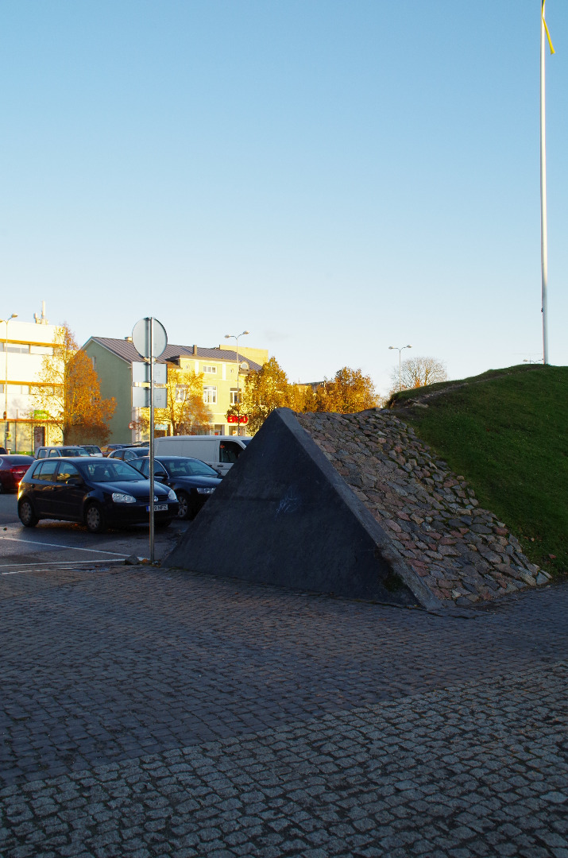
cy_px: 429
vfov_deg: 53.2
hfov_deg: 36.7
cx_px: 284
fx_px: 856
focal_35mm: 36
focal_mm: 24
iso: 500
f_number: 11
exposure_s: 1/100
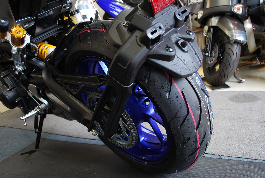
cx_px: 132
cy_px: 89
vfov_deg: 43.7
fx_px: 221
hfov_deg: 61.9
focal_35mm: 30
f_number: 4
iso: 100
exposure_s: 1/8
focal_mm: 20
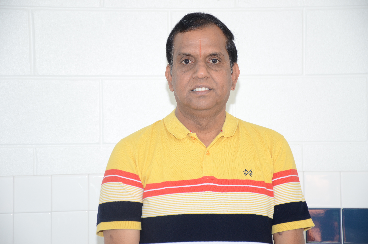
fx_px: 1301
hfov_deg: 16.1
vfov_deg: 10.7
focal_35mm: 128
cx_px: 184
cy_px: 122
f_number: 5.3
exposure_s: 1/80
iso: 400
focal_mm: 85
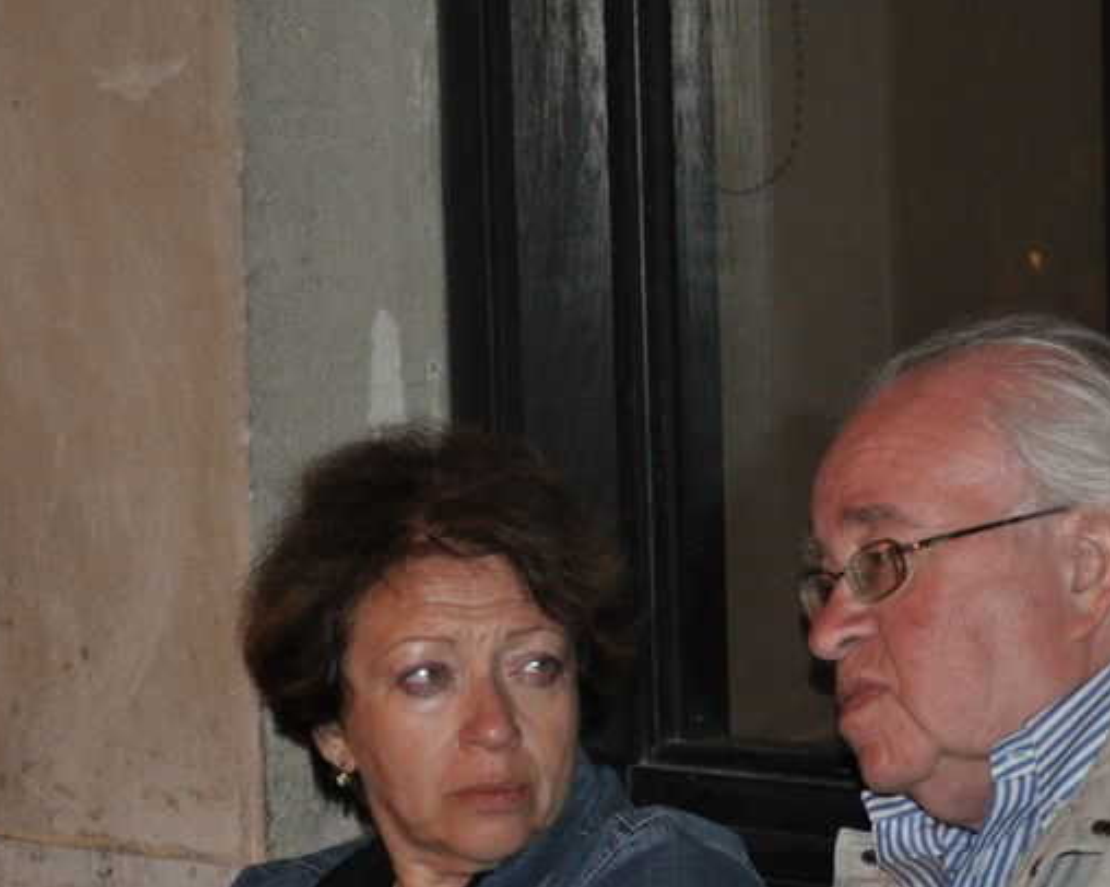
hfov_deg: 12.0
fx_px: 5254
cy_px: 765
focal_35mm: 160
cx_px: 884
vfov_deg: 9.6
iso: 800
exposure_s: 1/30
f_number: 5.3
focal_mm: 40
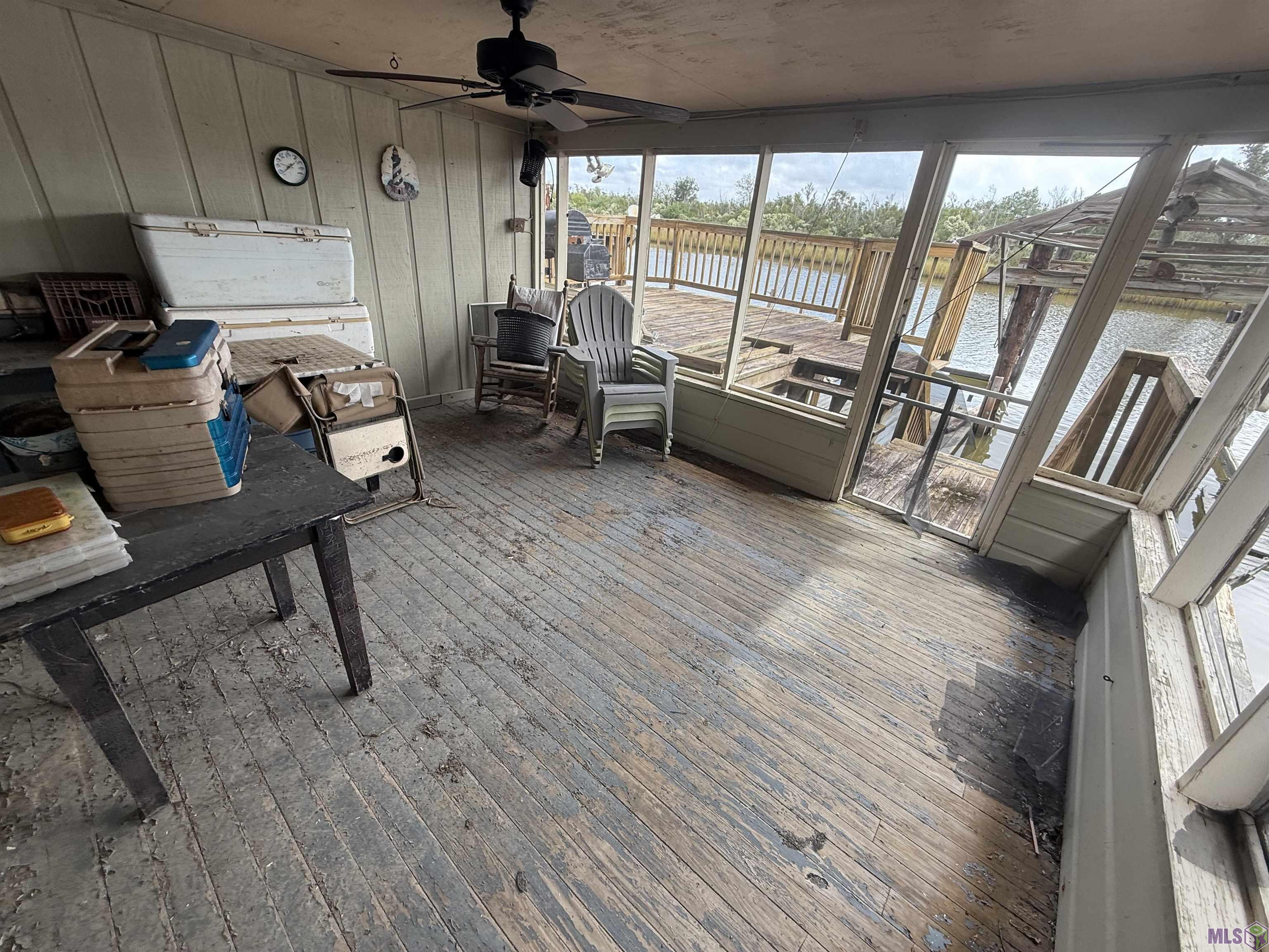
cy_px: 476
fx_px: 513
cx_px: 634
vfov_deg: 85.7
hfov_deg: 102.1
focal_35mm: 14
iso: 50
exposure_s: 1/129
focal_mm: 2.22
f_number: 2.2
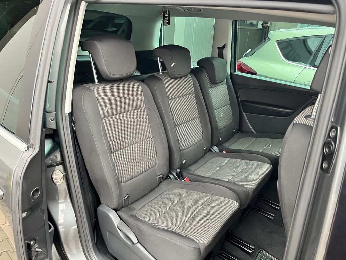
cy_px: 130
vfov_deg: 53.1
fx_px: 260
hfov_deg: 67.3
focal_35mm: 26
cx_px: 173
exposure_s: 1/60
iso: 320
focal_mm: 5.1
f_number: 1.6
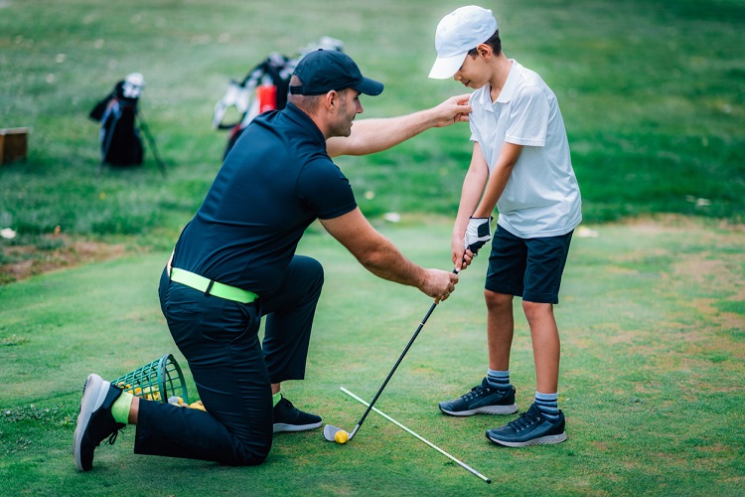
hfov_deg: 23.9
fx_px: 1759
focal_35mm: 85
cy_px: 248
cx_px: 372
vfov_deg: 16.1
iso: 100
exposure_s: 1/400
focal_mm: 85
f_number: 1.6
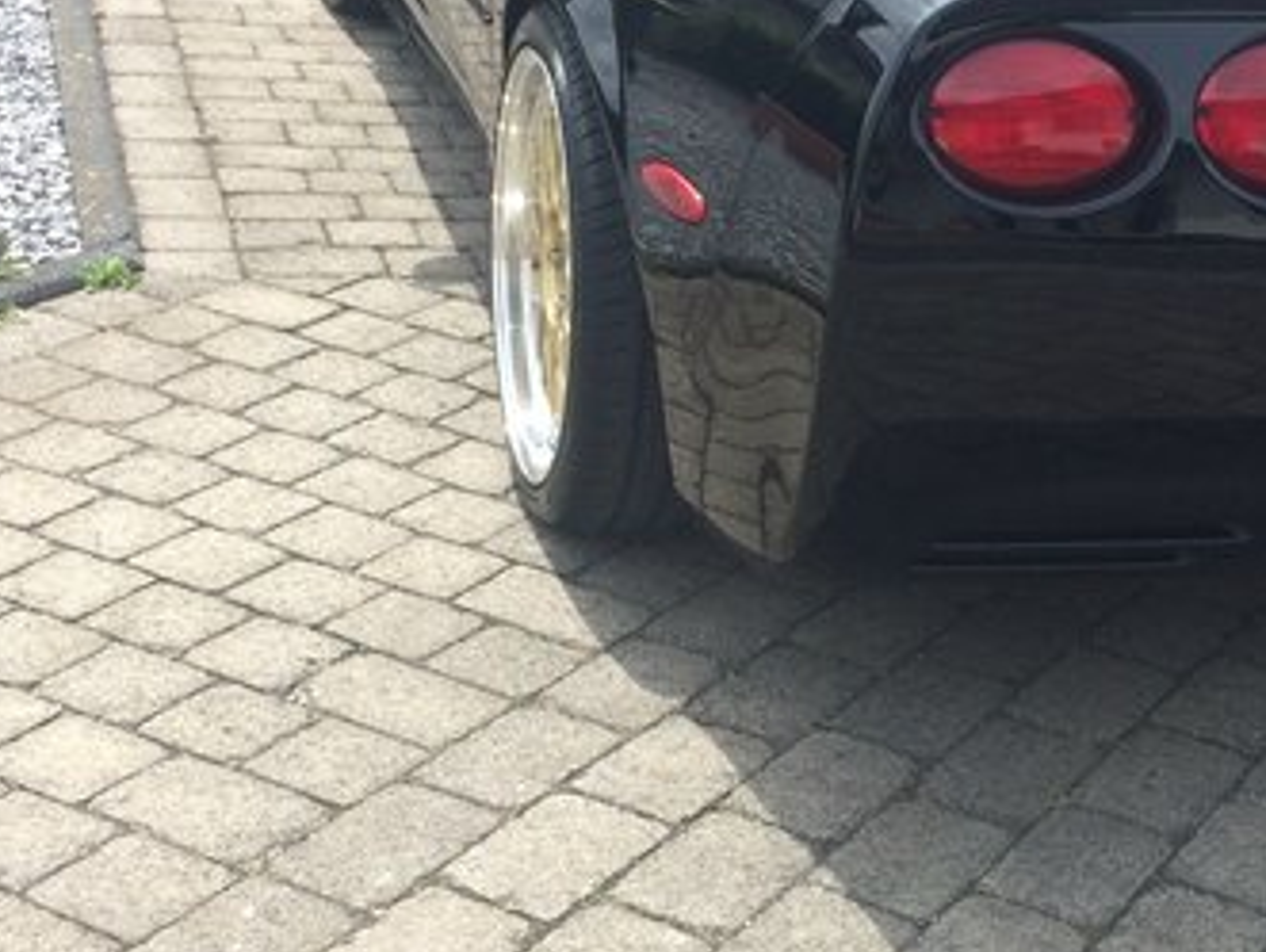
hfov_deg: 27.3
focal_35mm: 70
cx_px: 979
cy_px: 581
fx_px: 2563
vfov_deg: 21.0
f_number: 2.2
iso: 32
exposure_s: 1/1325
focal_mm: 4.15
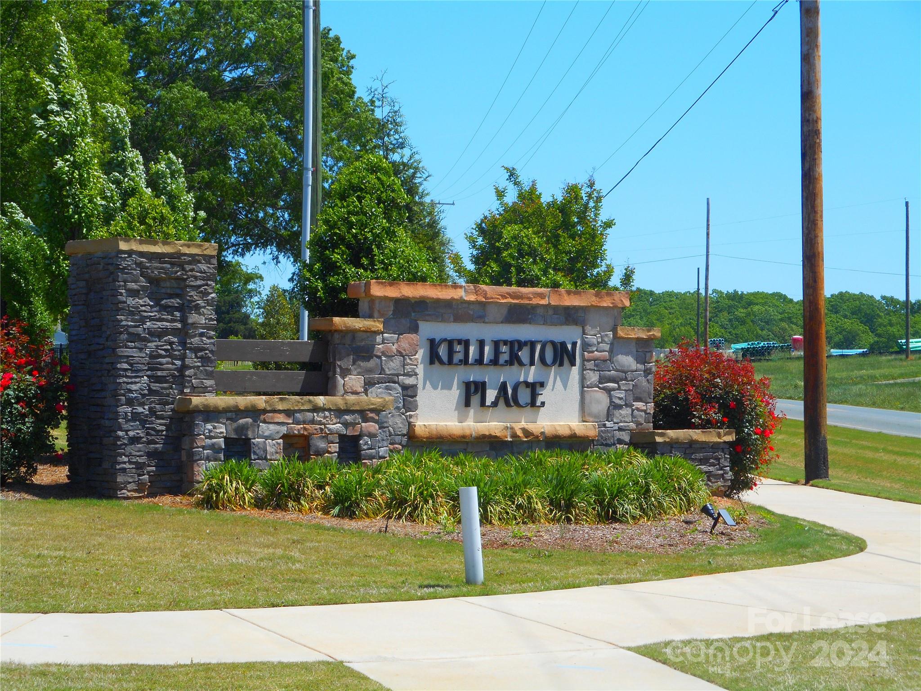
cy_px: 346
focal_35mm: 77
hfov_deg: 25.3
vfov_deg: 19.1
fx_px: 2049
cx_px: 460
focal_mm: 13.8
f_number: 5.5
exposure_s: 1/320
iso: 80
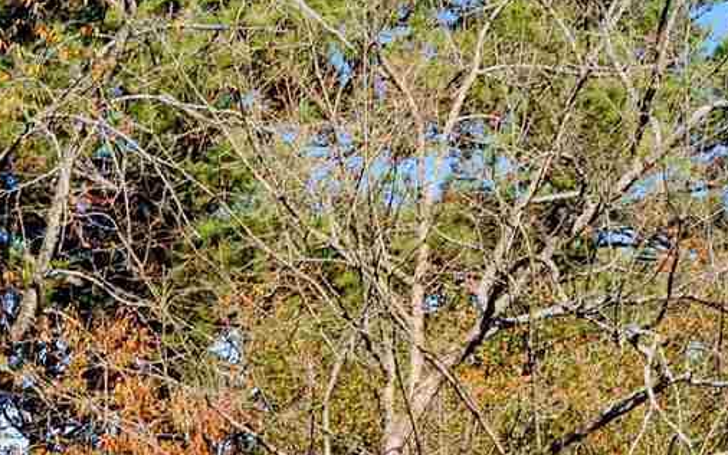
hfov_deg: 10.6
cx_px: -322
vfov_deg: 6.2
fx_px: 3809
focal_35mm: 192
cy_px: 1401
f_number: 8
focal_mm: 21
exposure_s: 1/320
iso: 100
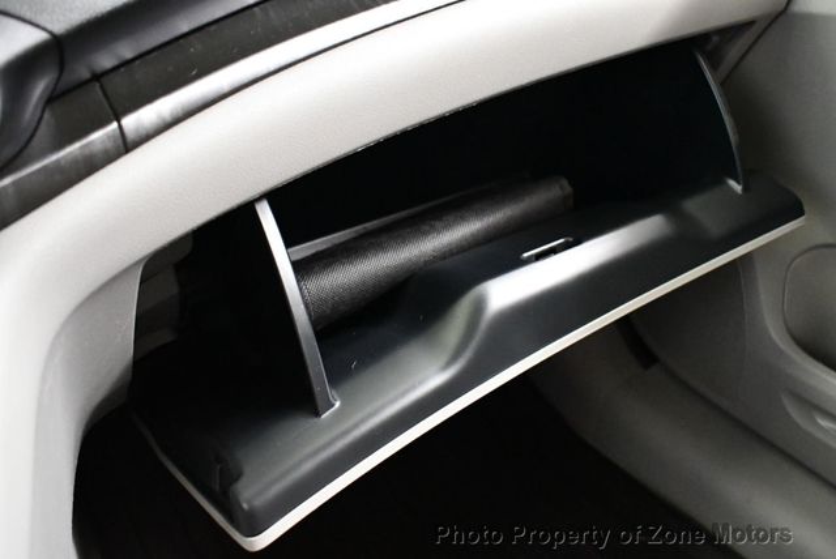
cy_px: 280
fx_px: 837
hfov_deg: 53.1
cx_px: 418
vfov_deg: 36.9
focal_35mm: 36
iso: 6400
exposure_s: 1/60
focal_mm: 18
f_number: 3.5
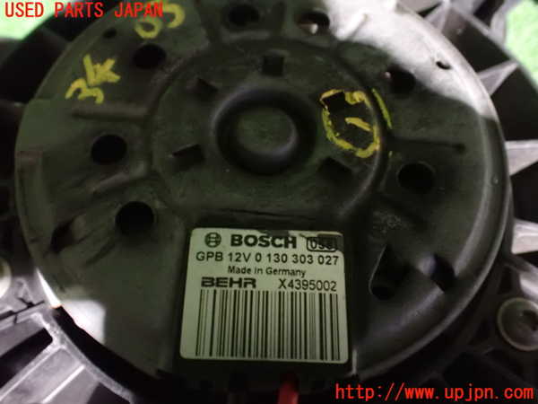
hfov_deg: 60.0
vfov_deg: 46.8
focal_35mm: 30
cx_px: 269
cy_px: 202
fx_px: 466
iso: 1600
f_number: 2.3
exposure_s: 1/8
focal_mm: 5.4
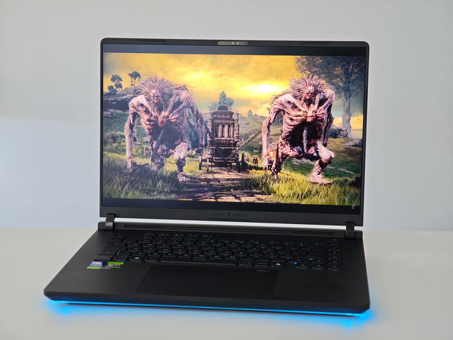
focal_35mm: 70
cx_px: 226
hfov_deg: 27.8
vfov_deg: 21.0
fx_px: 916
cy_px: 170
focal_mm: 11.5
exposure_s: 1/100
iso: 125
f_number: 1.8
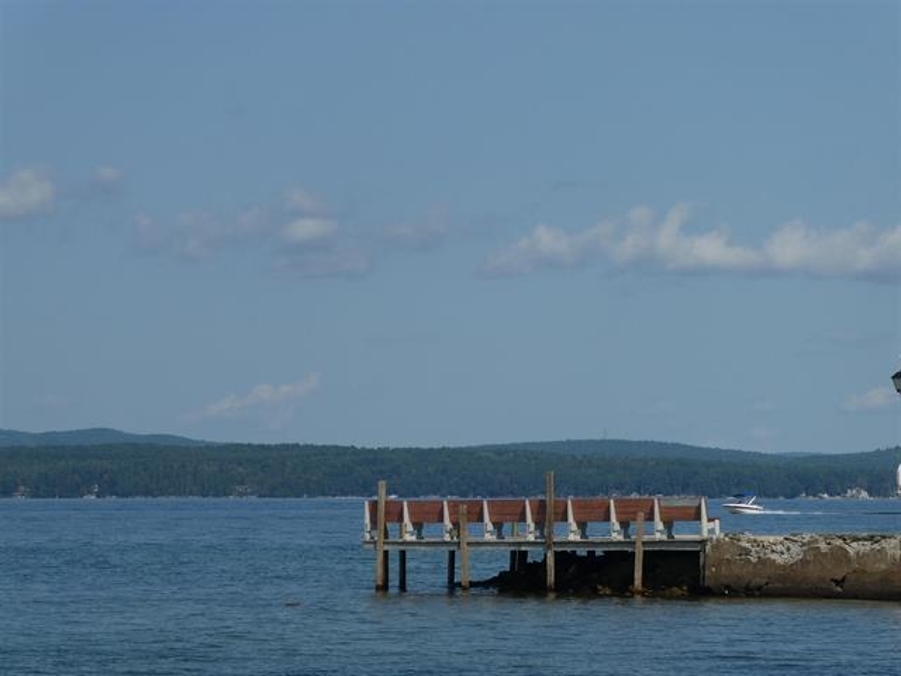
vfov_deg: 9.3
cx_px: 450
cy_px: 338
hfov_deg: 12.3
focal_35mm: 160
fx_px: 4165
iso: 80
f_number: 5.5
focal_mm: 28.7
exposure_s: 1/800
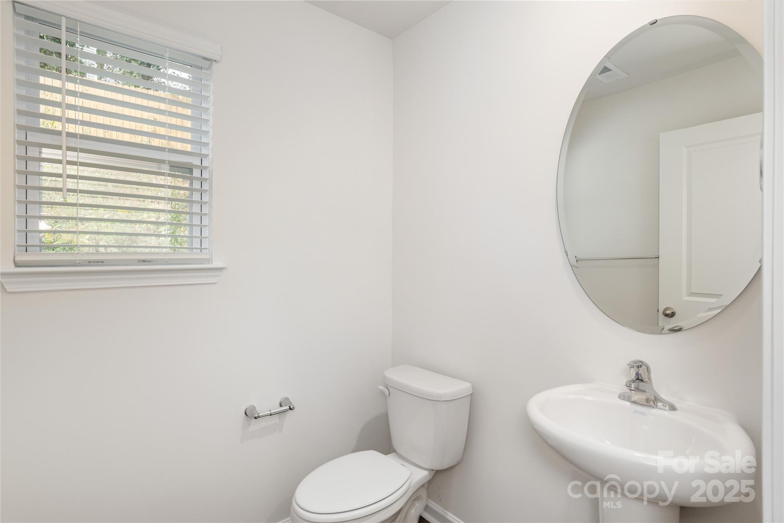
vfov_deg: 64.6
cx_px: 392
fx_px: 414
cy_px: 262
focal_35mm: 19
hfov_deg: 86.9
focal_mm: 19
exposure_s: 1/160
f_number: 10
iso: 320
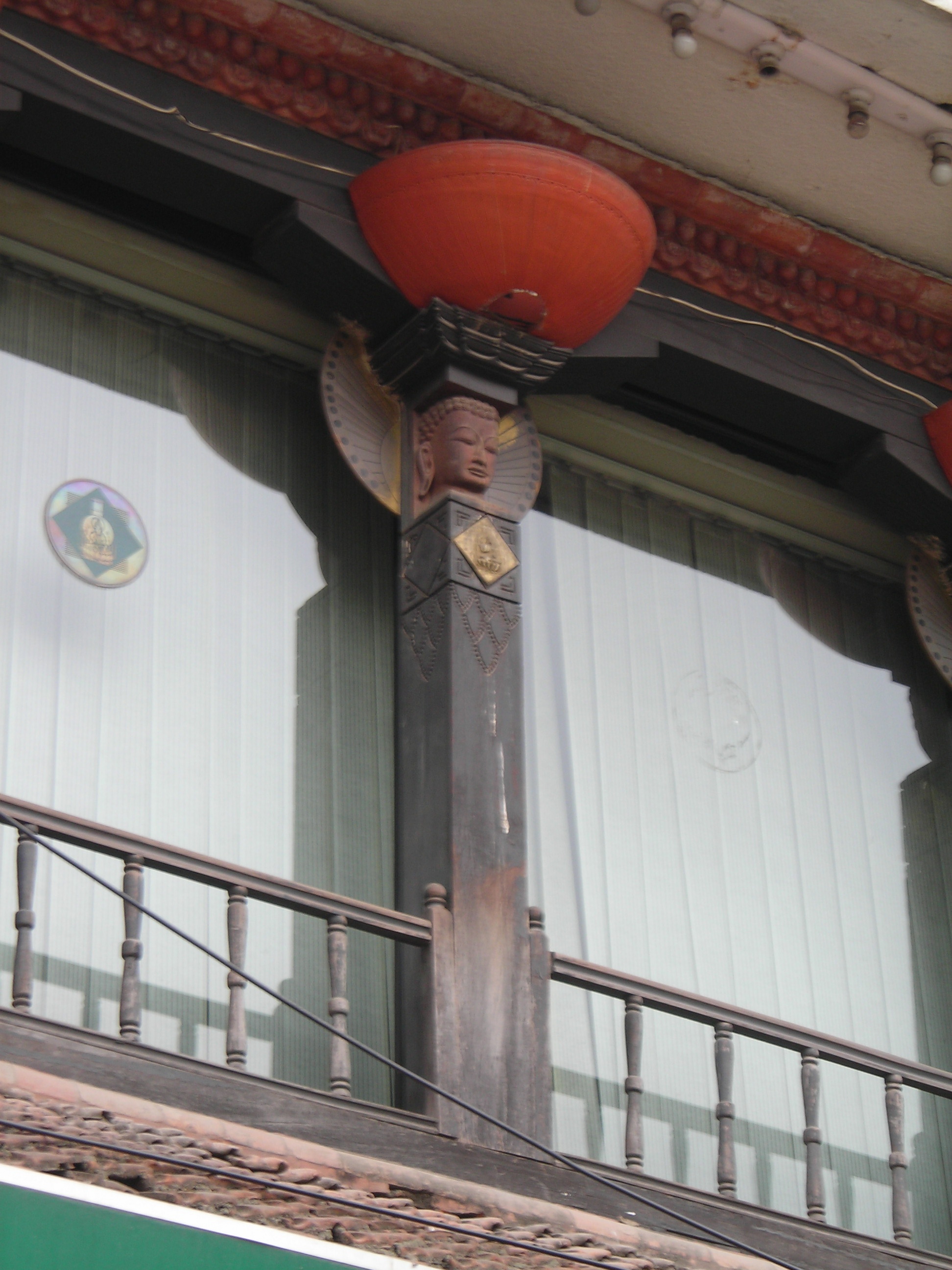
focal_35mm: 116
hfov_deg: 12.8
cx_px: 476
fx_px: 4254
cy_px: 635
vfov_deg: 17.0
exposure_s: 1/20.2
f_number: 5.3
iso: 50
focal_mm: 19.2
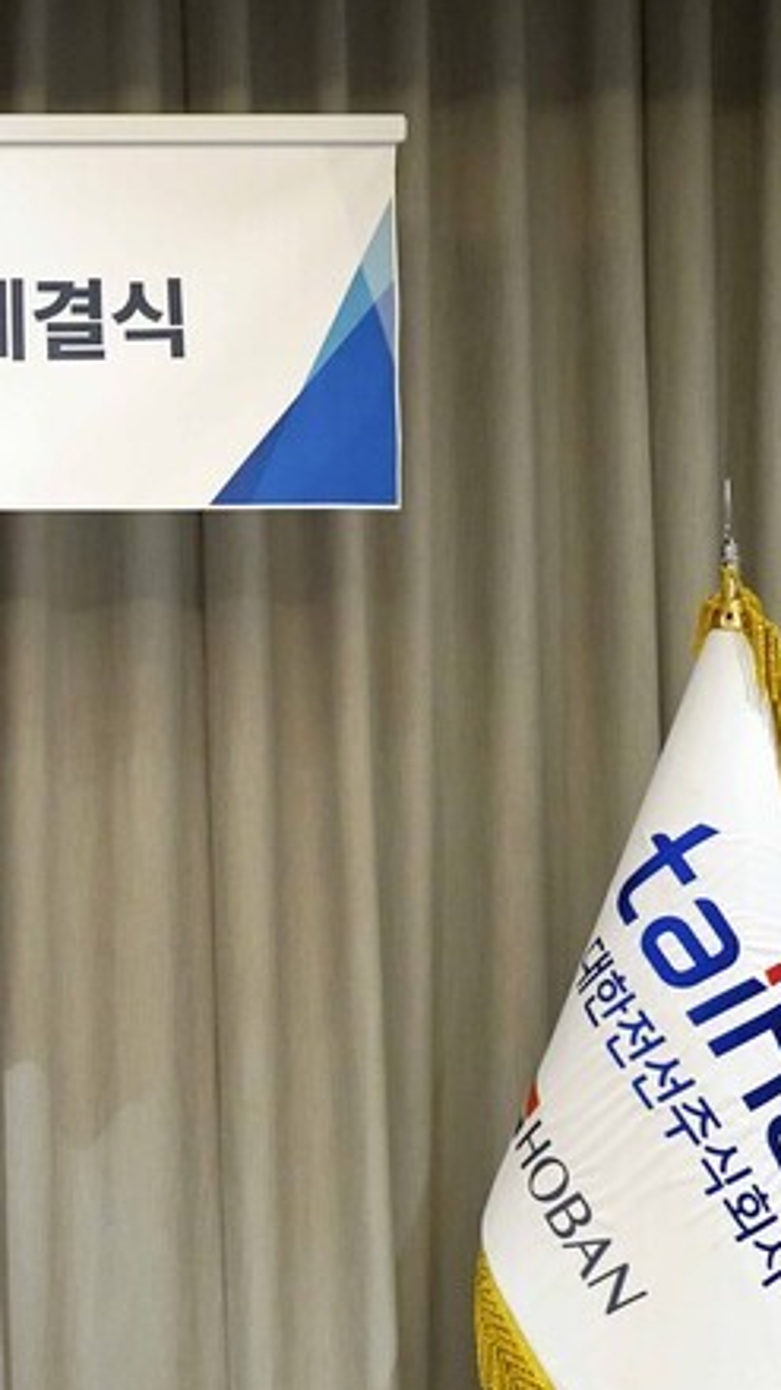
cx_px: -632
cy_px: 897
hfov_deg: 15.9
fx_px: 2360
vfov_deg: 32.6
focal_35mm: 64
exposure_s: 1/160
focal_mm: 28
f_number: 4
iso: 1250
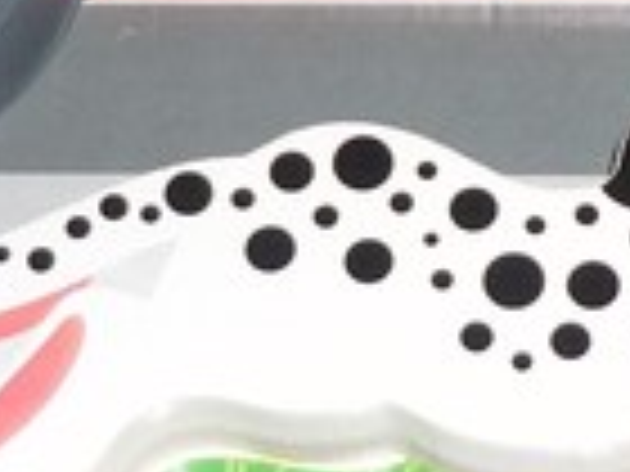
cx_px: 549
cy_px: -85
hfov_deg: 10.5
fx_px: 3422
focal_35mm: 188
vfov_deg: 7.8
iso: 100
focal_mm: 5.5
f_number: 2.8
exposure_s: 1/30
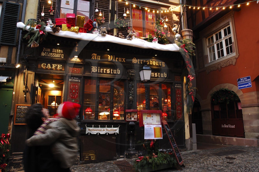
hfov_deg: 70.5
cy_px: 86
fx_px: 183
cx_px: 130
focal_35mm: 26
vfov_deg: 50.3
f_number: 6.3
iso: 100
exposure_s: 1/1.43
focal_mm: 17
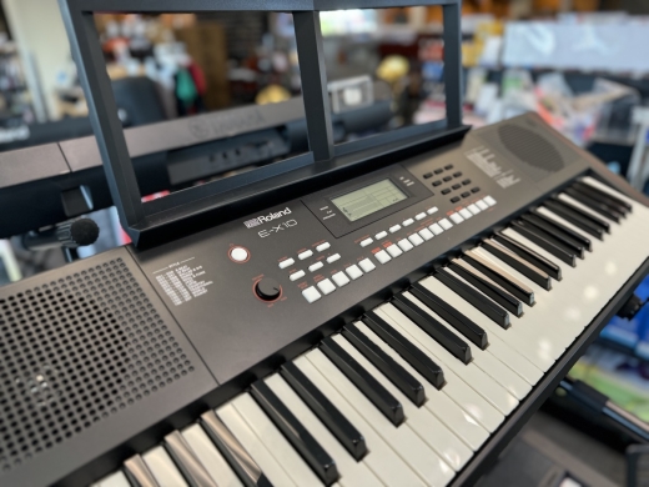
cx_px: 324
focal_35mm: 24
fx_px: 450
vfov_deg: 56.8
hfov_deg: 71.6
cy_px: 244
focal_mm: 6.76
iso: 80
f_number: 1.78
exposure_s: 1/120
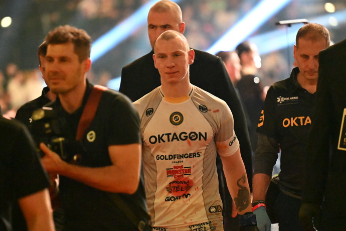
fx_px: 2518
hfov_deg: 7.9
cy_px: 116
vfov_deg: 5.2
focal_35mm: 262
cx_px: 173
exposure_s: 1/640
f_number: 2.8
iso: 16000
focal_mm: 175
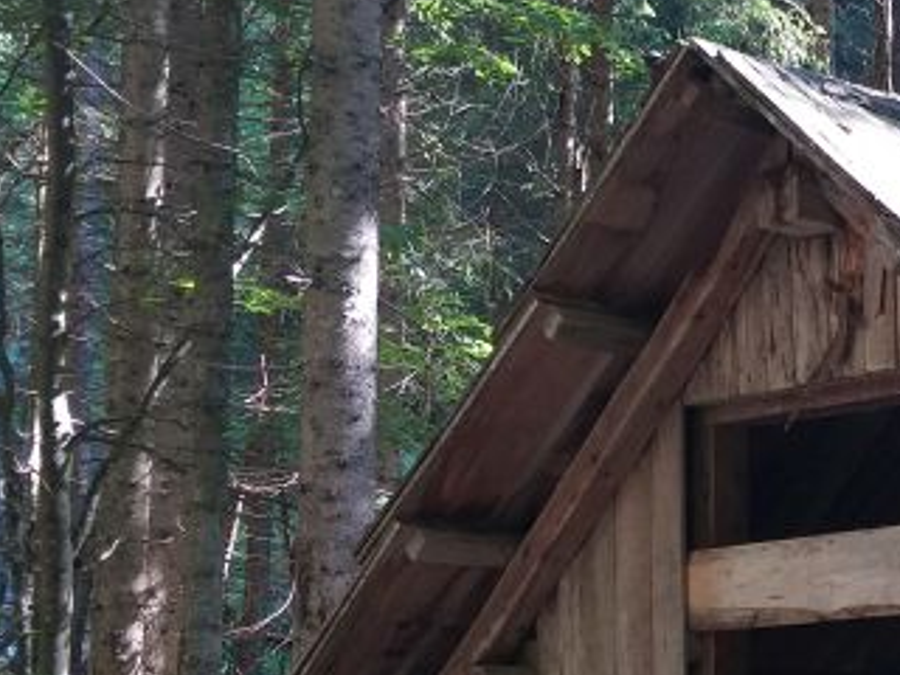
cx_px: 1010
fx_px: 1690
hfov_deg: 27.1
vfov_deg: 22.3
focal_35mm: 65
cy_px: 529
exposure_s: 1/100
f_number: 1.7
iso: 50
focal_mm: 3.93
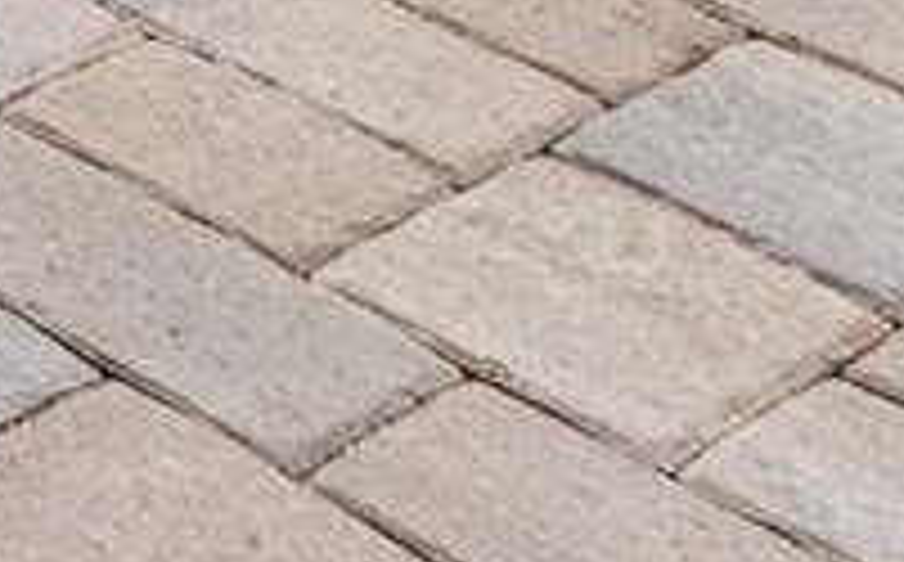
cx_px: -1974
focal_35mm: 130
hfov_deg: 10.3
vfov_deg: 7.1
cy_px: -1812
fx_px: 3198
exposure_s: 1/60
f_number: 9
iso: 100
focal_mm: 16
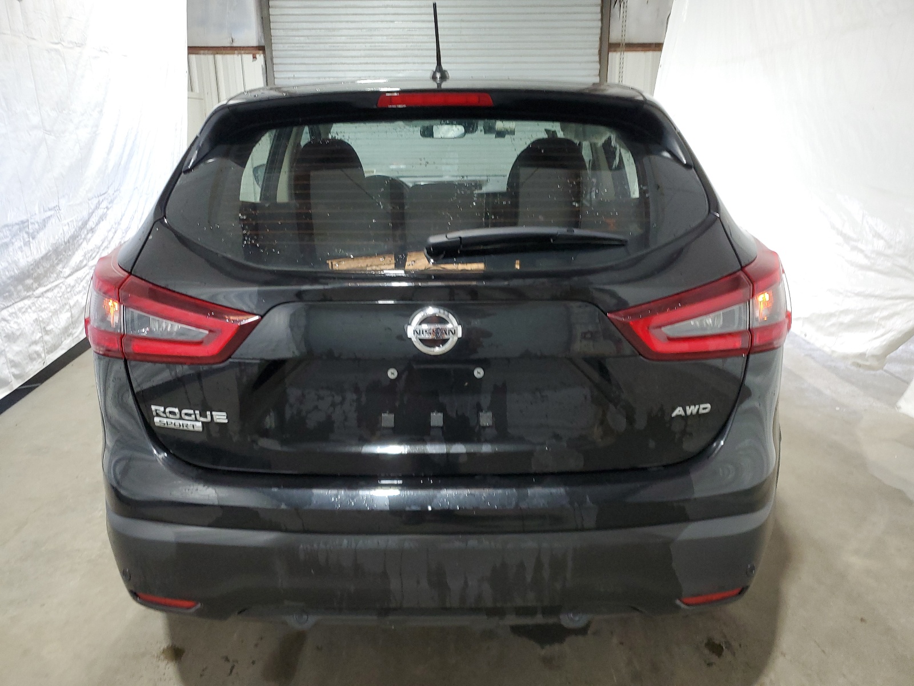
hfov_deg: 67.3
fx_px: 687
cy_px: 343
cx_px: 457
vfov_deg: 53.1
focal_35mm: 26
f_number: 1.5
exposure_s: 1/60.2
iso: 139
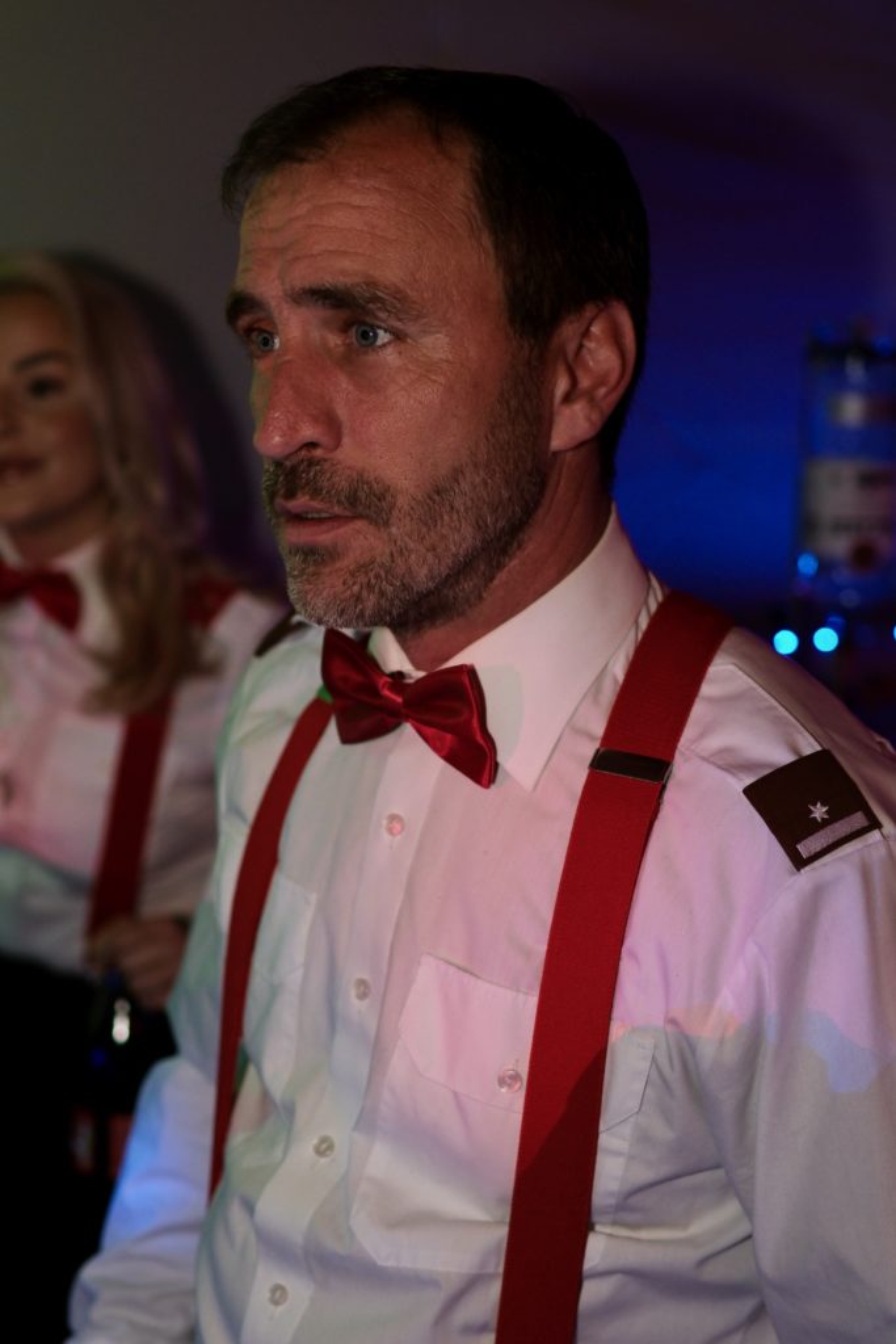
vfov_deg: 43.6
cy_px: 672
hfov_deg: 29.9
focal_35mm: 45
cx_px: 448
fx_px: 1679
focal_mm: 30
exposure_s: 1/125
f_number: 1.8
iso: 640
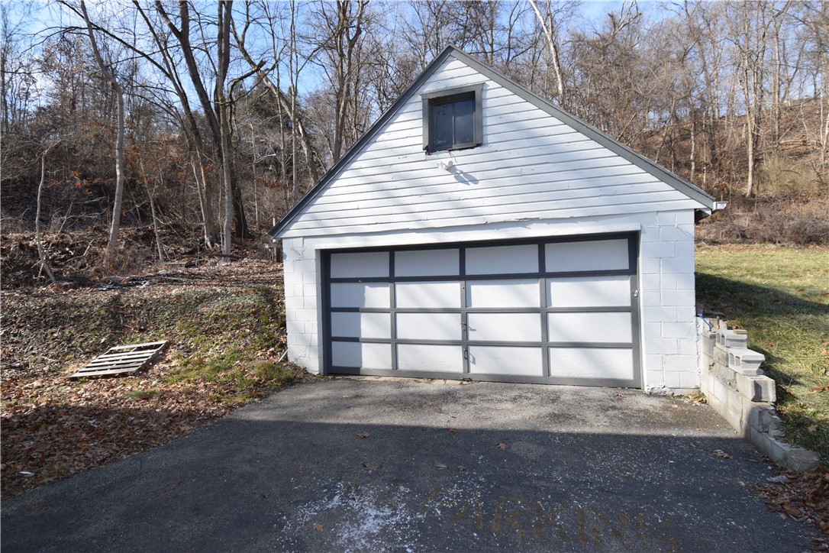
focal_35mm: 18
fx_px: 414
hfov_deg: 90.0
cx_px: 414
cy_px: 276
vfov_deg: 67.4
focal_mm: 12
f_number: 7.1
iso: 100
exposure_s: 1/200
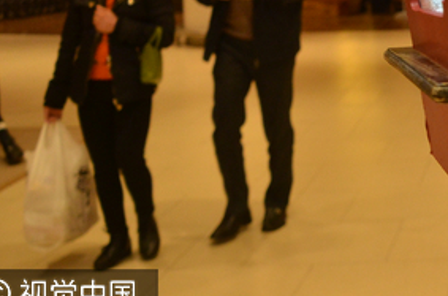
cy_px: -152
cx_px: 676
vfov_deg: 14.7
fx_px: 1067
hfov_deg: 20.3
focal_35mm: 86
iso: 800
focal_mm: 18
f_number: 5
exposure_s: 1/100
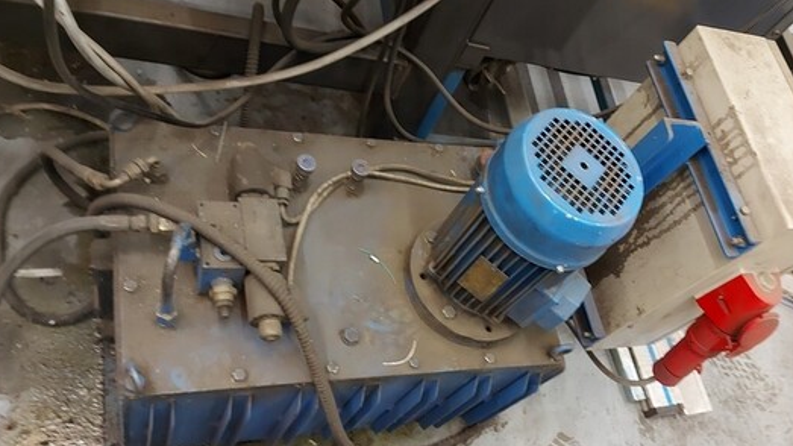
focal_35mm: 30
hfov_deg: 64.3
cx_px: 412
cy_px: 305
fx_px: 631
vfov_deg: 38.4
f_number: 1.8
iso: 320
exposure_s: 1/24
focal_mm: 5.23
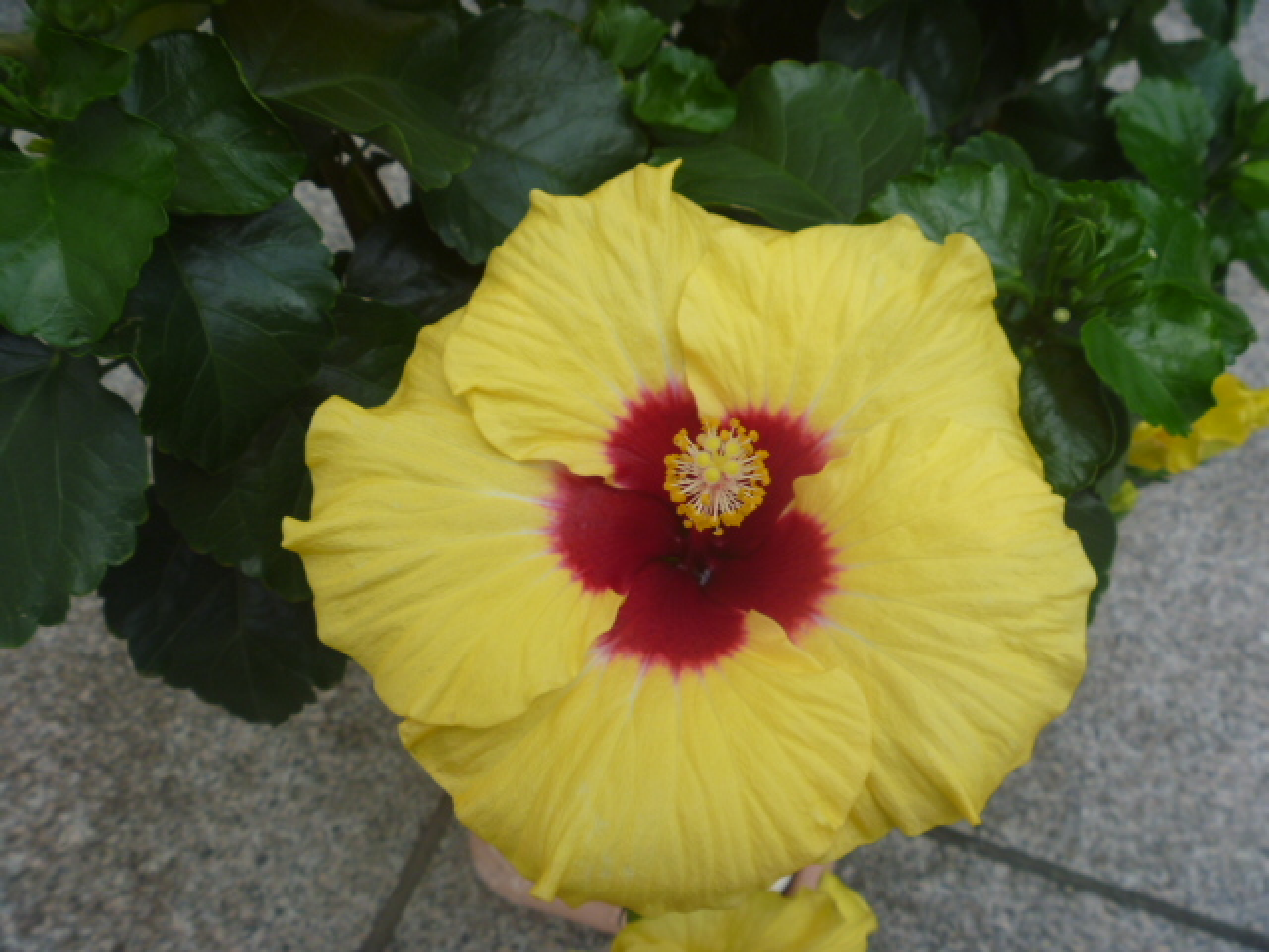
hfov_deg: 52.6
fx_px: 1283
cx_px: 634
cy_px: 476
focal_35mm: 35
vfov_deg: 40.7
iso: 80
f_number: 3.5
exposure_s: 1/250
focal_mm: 6.3
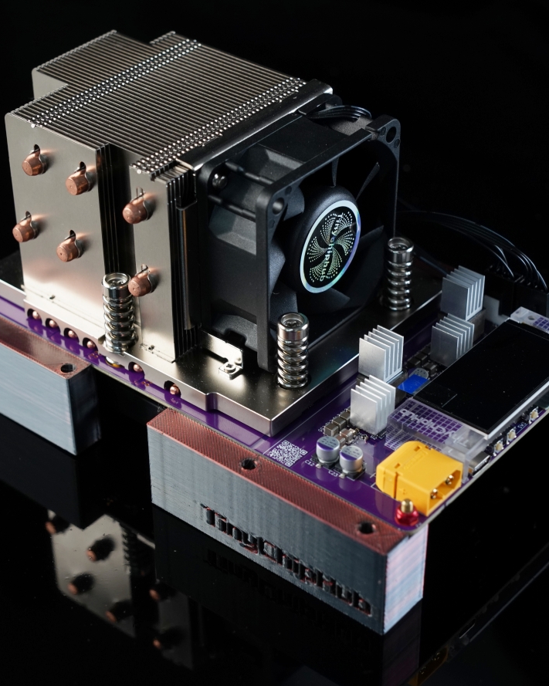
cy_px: 358
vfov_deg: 25.1
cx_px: 265
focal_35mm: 76
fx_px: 1544
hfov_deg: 20.2
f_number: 5.6
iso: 800
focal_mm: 48
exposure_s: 1/100
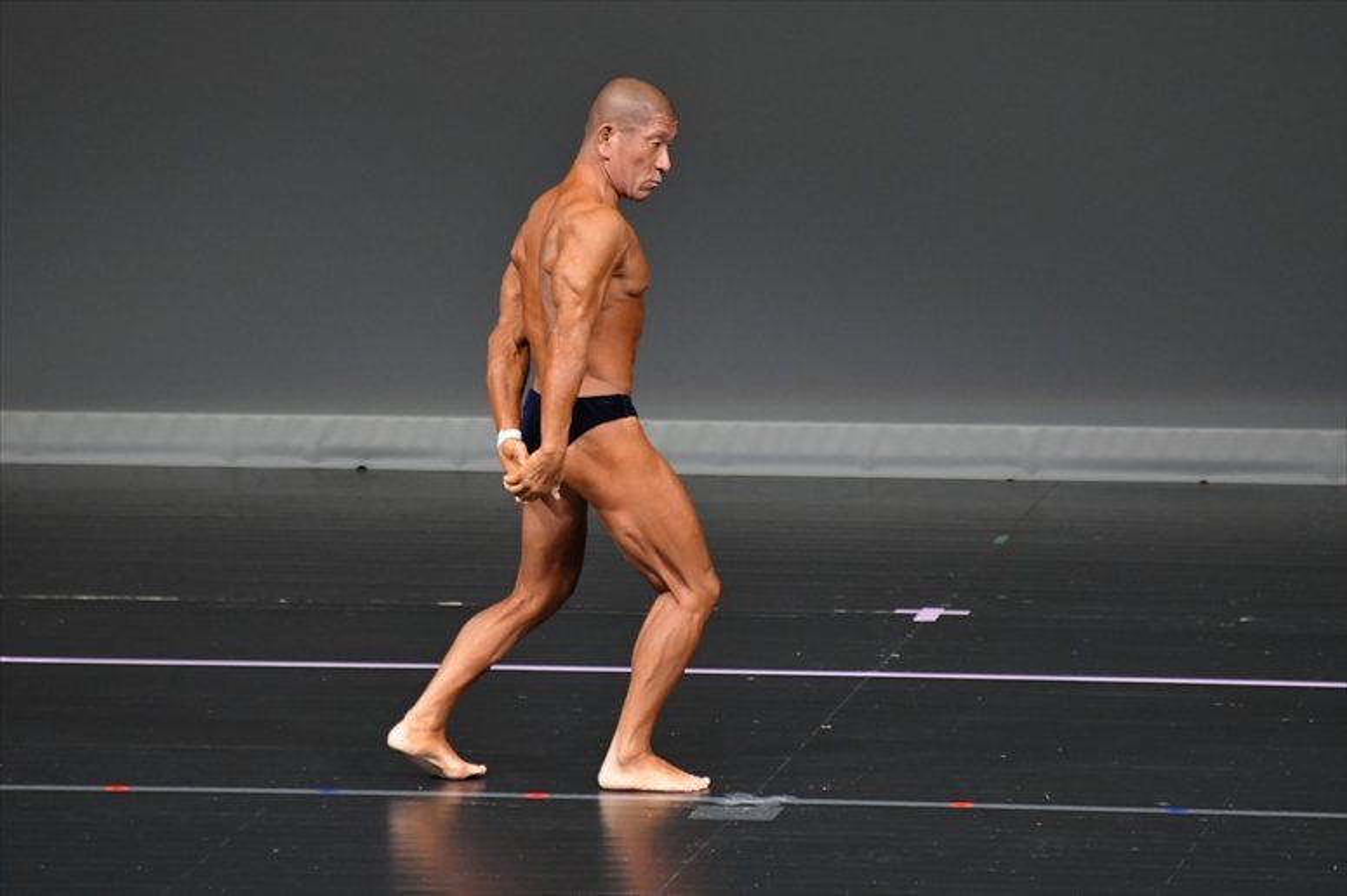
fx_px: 14025
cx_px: 674
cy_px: 448
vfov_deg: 3.7
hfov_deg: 5.5
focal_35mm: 375
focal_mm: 250
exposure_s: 1/400
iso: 4000
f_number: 5.6
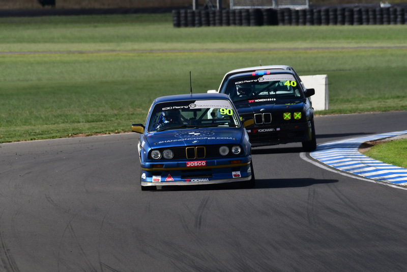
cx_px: 204
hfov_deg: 2.7
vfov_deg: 1.8
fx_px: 8482
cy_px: 136
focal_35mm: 750
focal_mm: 500
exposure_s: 1/640
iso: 400
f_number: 11
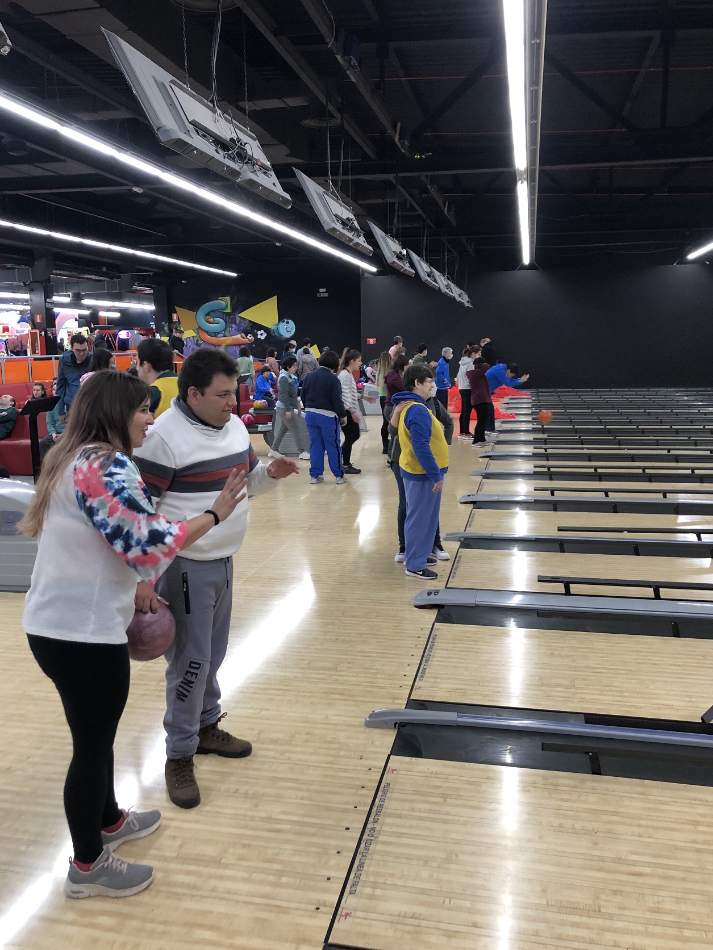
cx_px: 349
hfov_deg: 48.2
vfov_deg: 61.7
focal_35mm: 29
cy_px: 479
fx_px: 796
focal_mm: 3.99
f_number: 1.8
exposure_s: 1/17
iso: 80
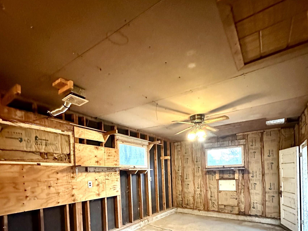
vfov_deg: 64.3
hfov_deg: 84.7
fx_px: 169
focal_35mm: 19
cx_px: 156
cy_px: 175
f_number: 2.2
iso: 1250
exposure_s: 1/60
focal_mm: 2.22
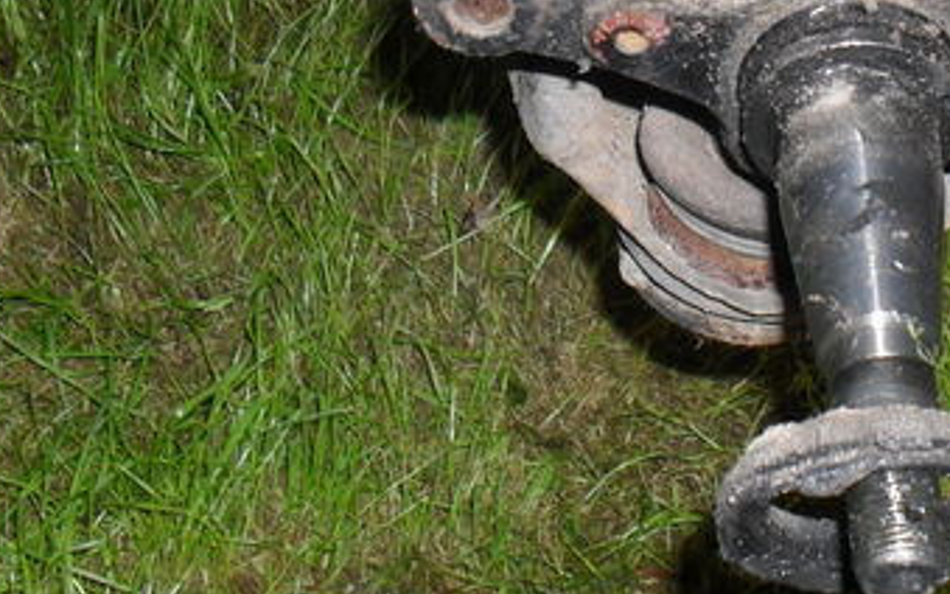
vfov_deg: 18.5
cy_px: 177
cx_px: 858
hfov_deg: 28.2
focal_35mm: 70
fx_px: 1813
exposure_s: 1/45
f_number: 3.2
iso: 200
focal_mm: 6.3
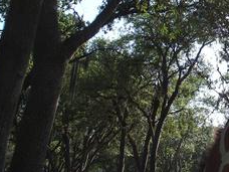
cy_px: 23
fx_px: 456
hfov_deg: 27.0
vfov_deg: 20.9
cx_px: 215
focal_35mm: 69
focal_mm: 7.4
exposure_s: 1/640
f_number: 3.5
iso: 100
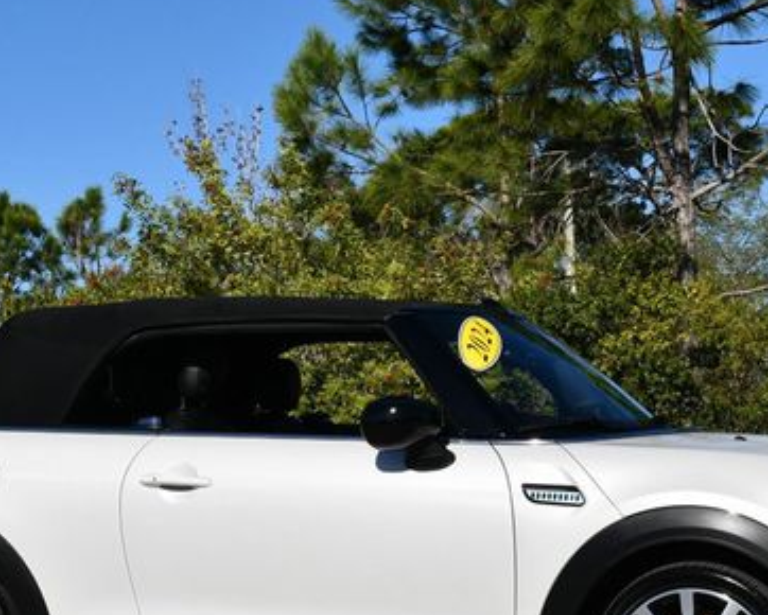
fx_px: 2115
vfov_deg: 16.5
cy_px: 386
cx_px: 418
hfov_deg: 20.6
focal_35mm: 93
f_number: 10
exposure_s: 1/400
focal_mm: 28
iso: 100
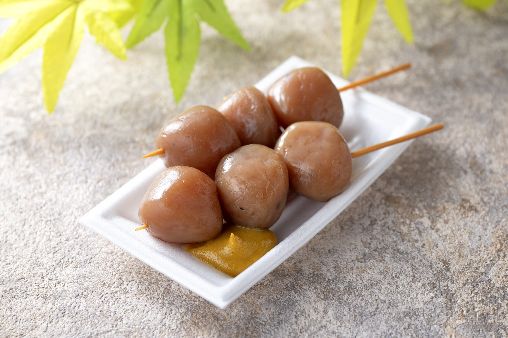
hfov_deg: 22.9
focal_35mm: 89
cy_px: 169
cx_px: 254
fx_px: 1255
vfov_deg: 15.3
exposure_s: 1/200
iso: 160
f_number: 5.6
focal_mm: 89
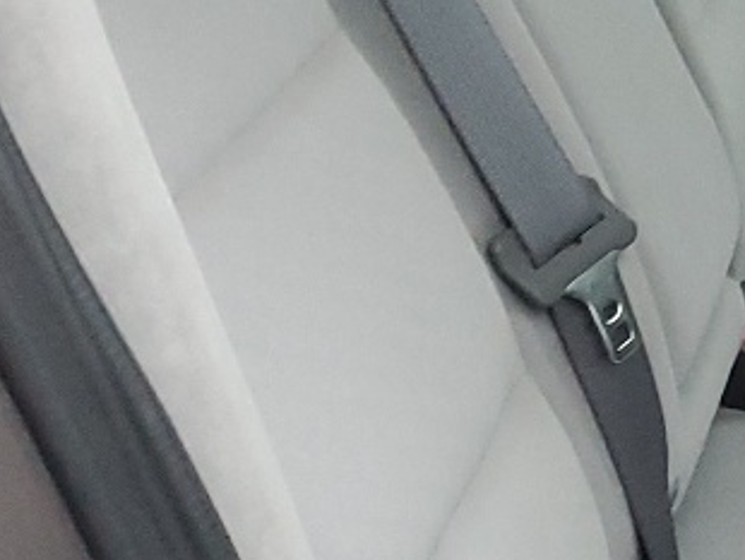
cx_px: 1418
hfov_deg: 13.0
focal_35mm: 134
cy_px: 192
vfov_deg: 11.1
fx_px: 2886
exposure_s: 1/60.2
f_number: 1.5
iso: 228
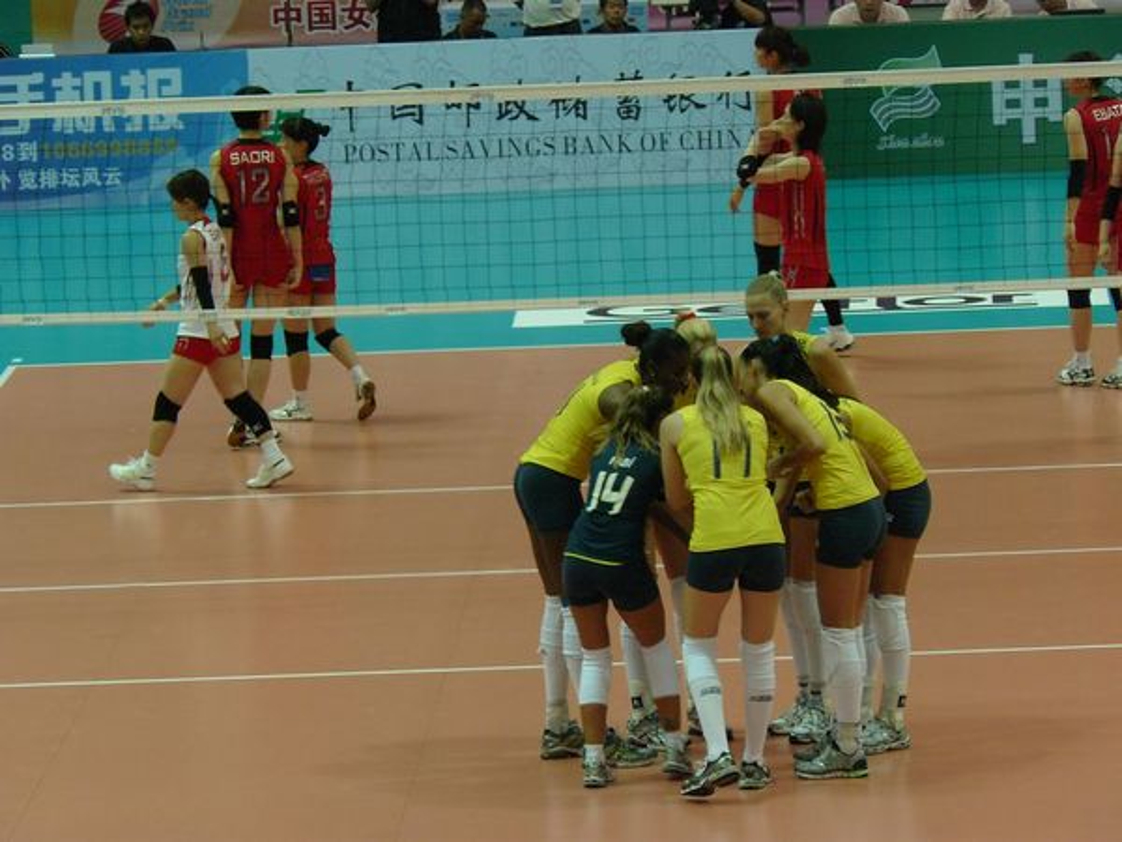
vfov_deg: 5.4
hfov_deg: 7.2
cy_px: 421
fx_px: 8978
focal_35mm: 277
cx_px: 561
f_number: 4
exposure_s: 1/125
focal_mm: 46.2
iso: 200
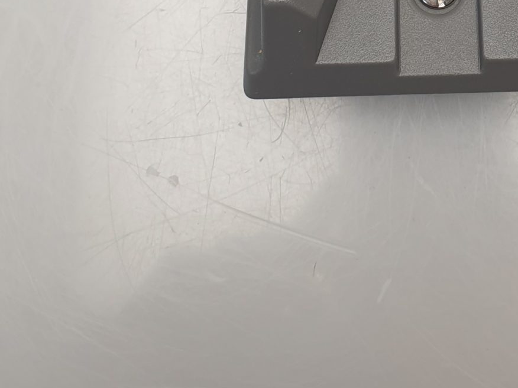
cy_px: -252
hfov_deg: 25.1
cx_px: 435
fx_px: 1137
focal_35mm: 76
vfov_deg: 16.9
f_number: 2.4
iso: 64
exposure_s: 1/50
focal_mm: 4.3
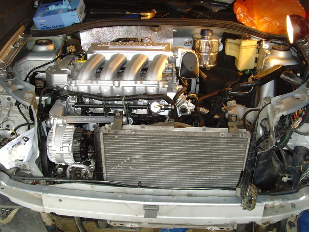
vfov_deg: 36.8
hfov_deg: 47.9
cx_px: 154
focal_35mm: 39
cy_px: 116
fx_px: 348
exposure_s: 1/45
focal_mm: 6.6
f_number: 3.5
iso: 200
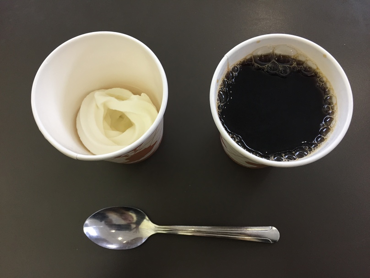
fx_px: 310
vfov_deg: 48.2
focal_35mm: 29
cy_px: 139
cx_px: 185
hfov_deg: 61.7
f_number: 2.2
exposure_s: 1/30
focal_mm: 4.15
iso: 50
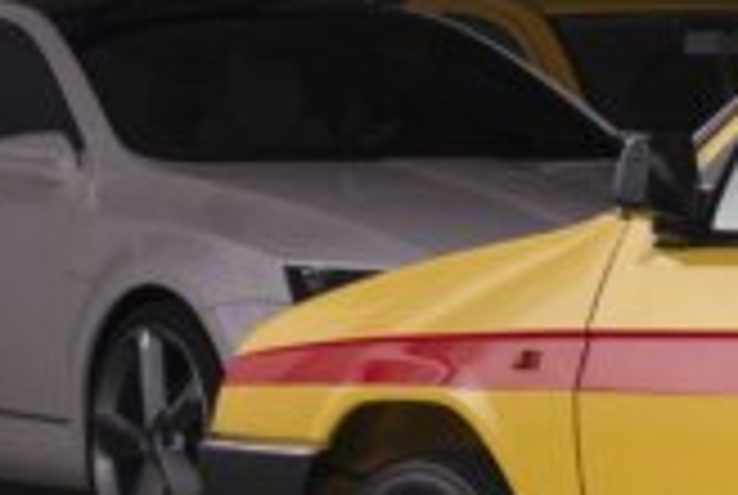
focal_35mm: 327
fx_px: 6716
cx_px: 1624
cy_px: -18
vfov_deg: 4.2
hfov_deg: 6.1
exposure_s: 1.6
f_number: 10
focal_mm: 70
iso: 100
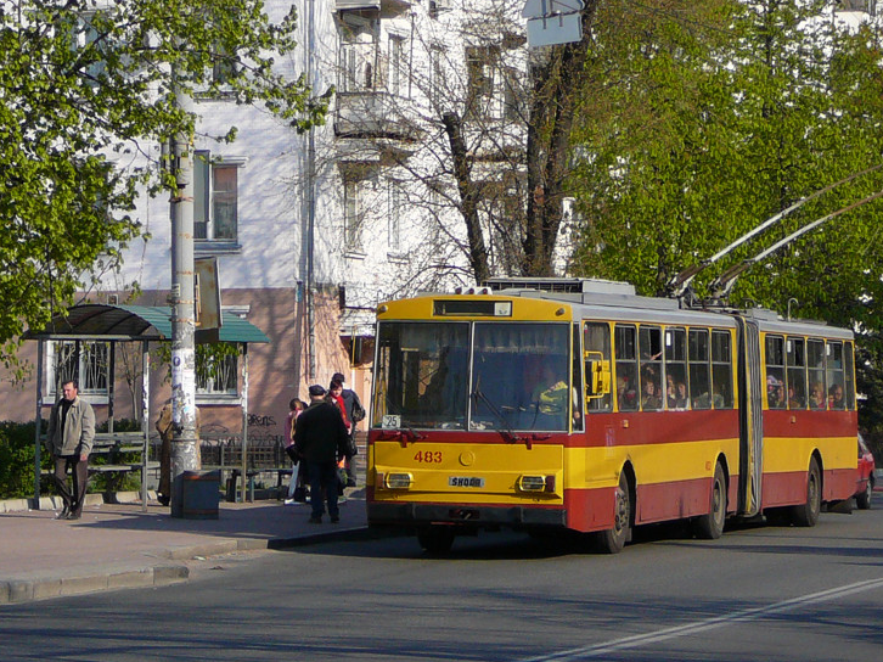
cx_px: 527
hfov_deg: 14.7
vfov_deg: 11.1
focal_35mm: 134
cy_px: 265
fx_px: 3417
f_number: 3.9
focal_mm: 14.1
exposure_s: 1/640
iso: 80
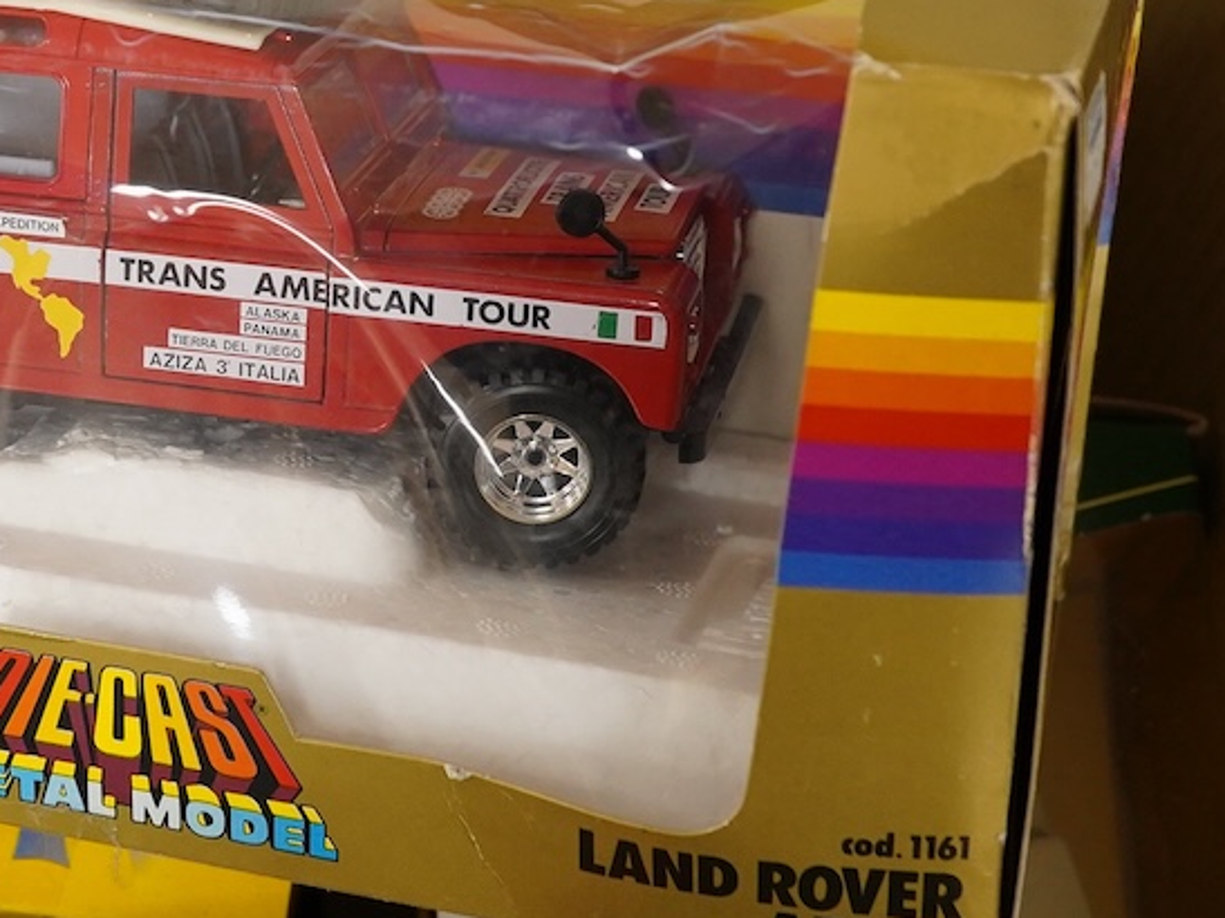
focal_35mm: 89
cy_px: 257
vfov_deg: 16.5
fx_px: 3149
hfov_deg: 21.7
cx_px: 200
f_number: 8
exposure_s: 1/100
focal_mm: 30
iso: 2000
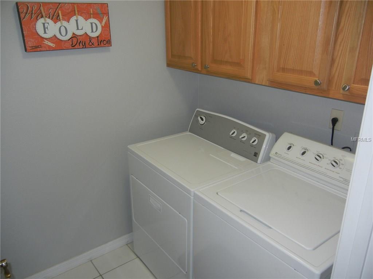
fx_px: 323
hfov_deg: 60.0
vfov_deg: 46.8
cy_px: 140
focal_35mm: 30
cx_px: 186
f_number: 3.5
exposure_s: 1/30
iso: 200
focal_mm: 5.4
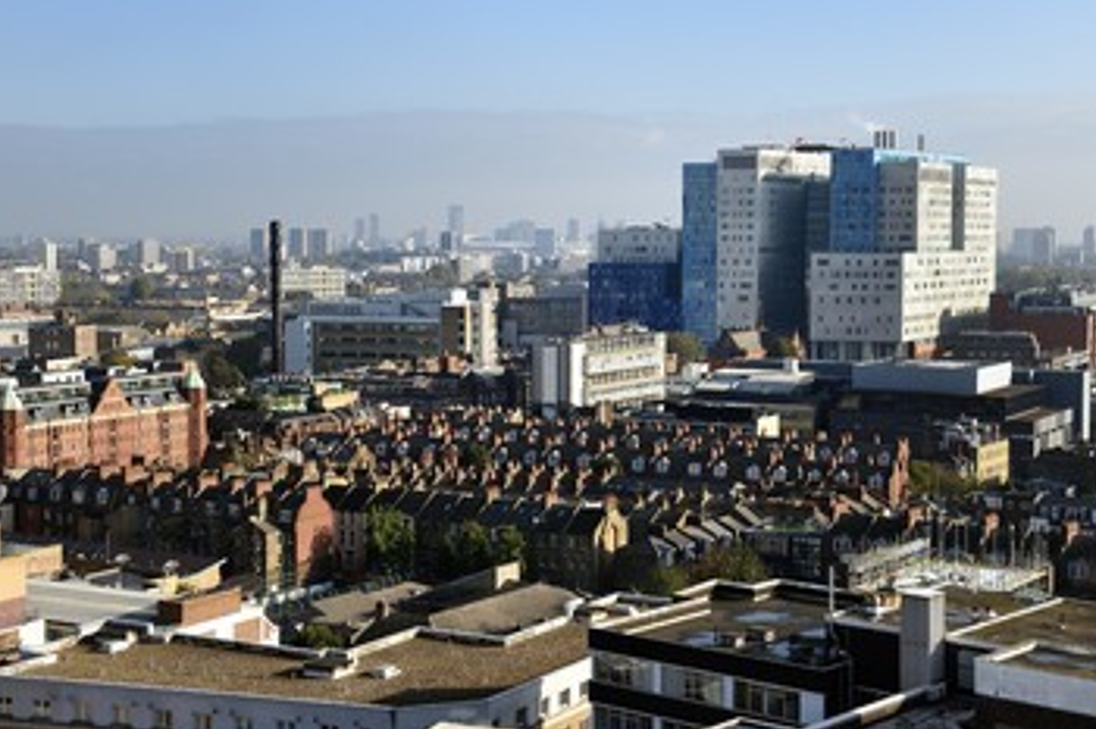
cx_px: 520
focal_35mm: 60
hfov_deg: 33.4
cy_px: 350
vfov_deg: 22.6
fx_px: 1826
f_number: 10
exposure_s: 1/320
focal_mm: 50
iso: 200
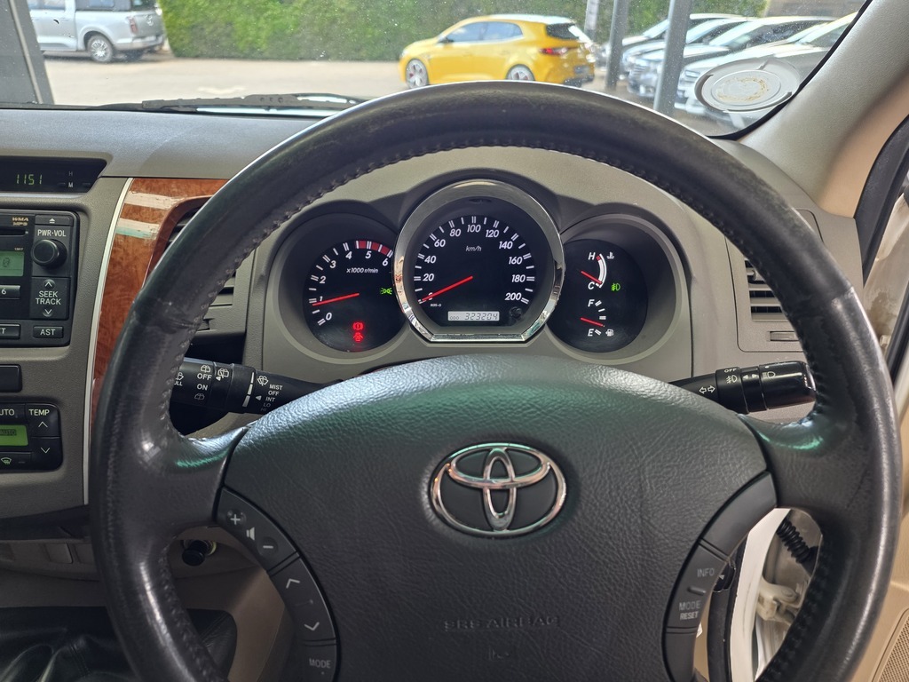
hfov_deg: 73.9
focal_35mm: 23
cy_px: 341
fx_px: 604
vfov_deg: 58.9
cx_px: 454
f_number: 1.7
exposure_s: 1/100
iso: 160
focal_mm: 6.25
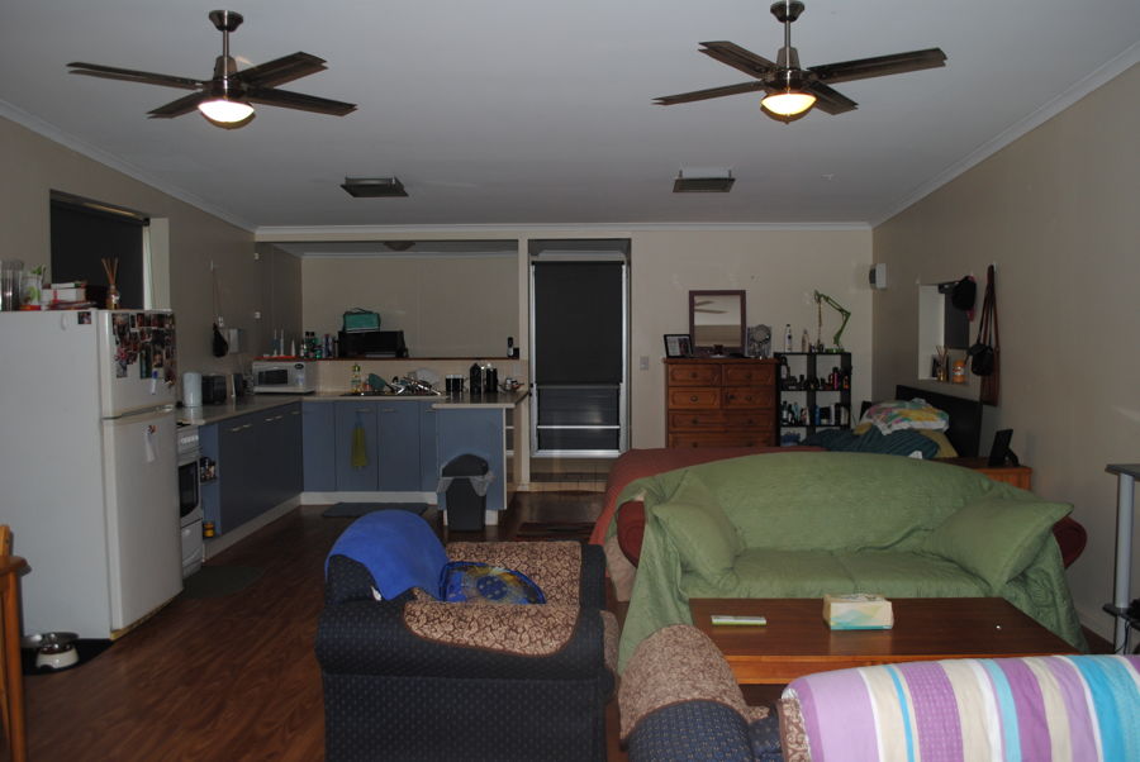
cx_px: 570
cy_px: 381
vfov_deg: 43.7
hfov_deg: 61.9
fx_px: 951
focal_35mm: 30
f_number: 3.8
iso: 200
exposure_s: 1/60
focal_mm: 20
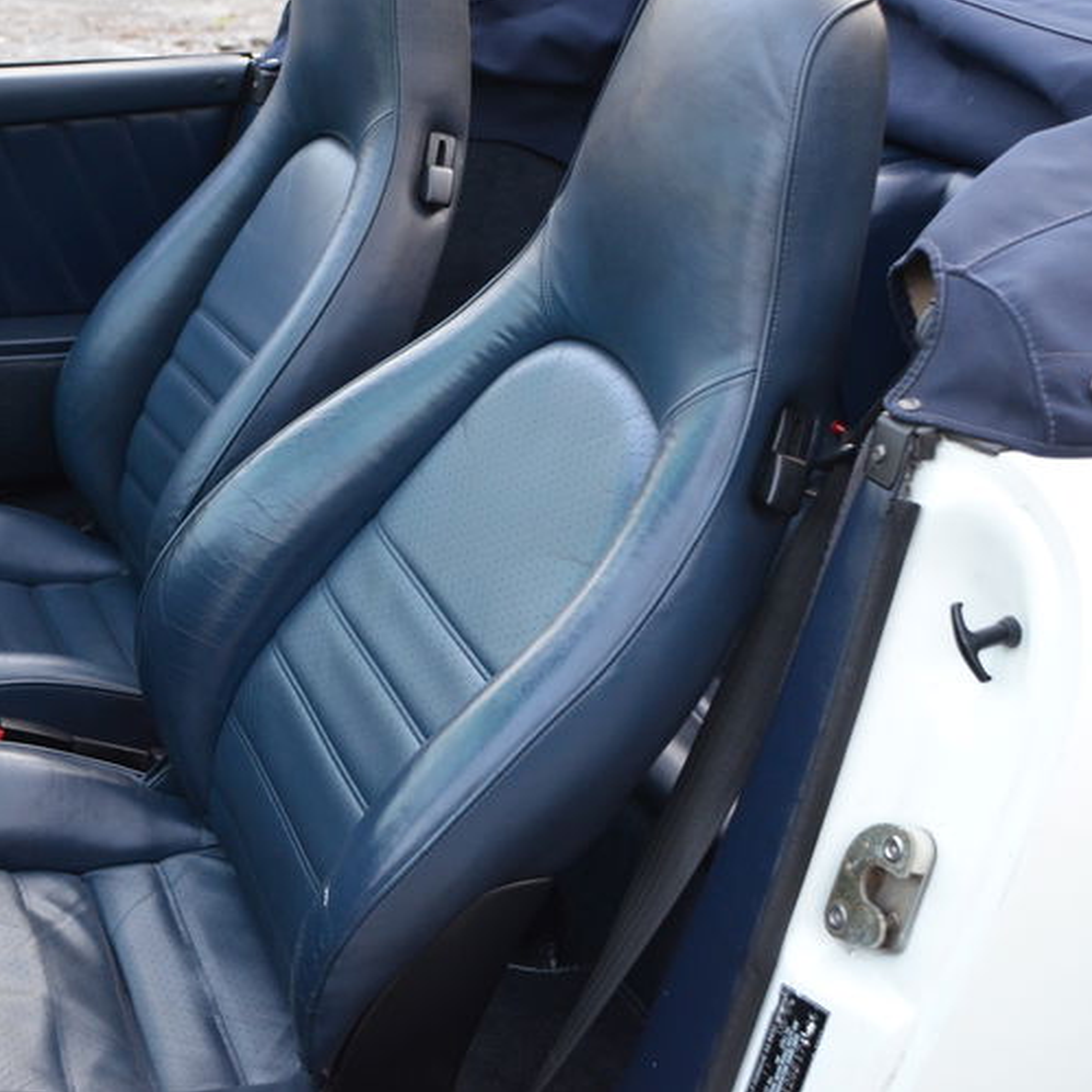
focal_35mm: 61
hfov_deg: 28.1
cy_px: 538
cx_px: 344
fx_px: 2165
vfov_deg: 28.3
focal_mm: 31
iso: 1100
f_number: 4
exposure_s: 1/30
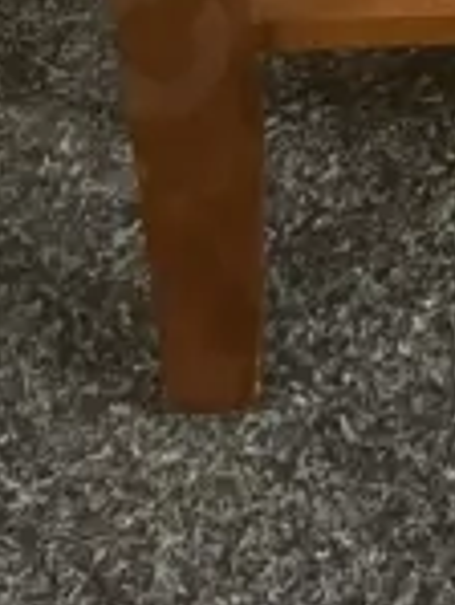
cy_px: -739
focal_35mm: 192
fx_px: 3360
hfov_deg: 7.6
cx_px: 735
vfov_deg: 9.4
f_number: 1.8
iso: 320
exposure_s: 1/50
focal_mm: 3.99
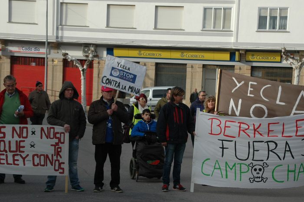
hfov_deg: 22.2
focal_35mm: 92
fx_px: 774
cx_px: 178
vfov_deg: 14.9
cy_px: 128
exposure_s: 1/500
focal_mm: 45
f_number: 7.1
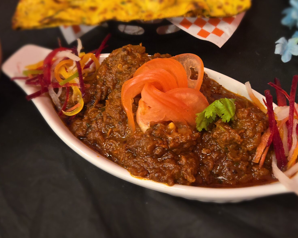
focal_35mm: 39
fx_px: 344
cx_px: 182
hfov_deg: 46.5
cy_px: 110
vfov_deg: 38.2
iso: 500
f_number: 1.8
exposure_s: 1/30
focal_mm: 5.4
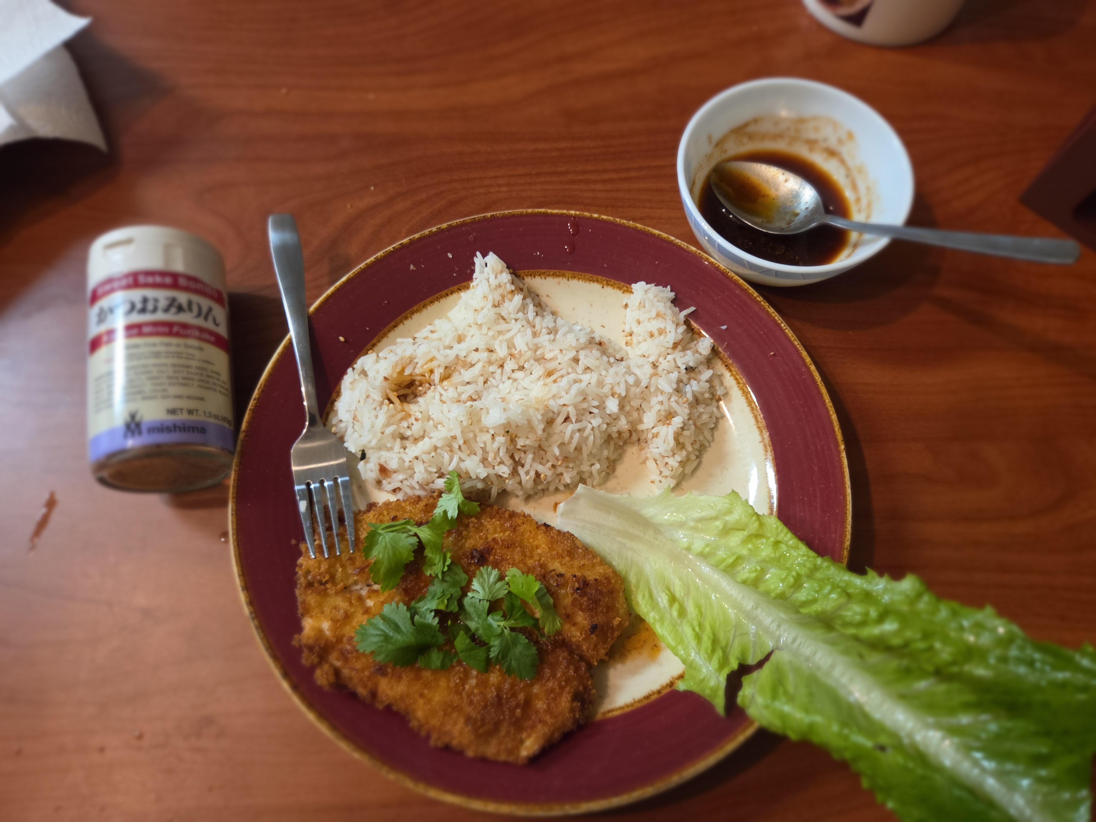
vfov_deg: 58.9
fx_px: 728
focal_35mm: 23
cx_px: 548
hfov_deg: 73.9
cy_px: 411
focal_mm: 5.4
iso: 250
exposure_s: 1/30
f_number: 1.8
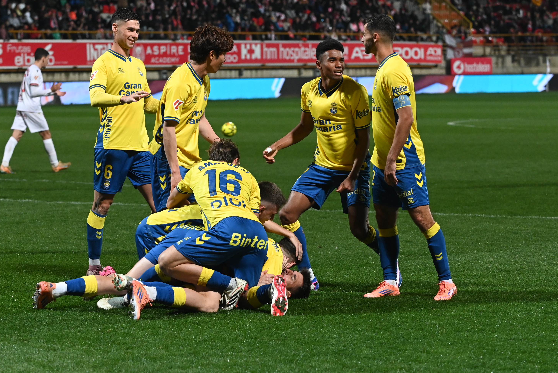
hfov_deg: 13.0
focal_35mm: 158
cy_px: 186
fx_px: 2451
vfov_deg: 8.7
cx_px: 279
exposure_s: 1/800
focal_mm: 105
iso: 3200
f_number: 4
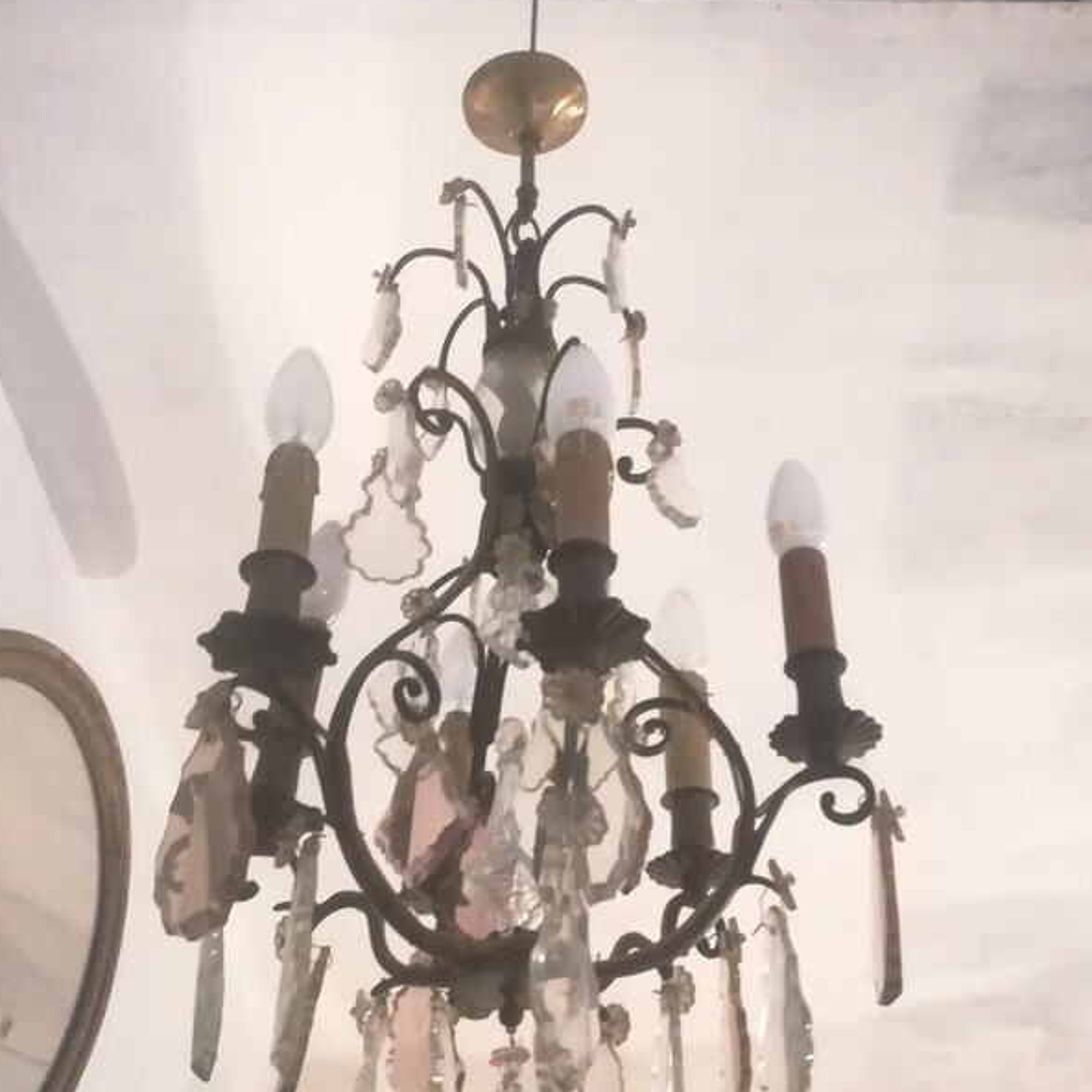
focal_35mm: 37
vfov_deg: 44.9
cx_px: 540
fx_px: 1321
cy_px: 579
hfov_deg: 44.9
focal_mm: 3.83
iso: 500
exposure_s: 1/20
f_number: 2.2
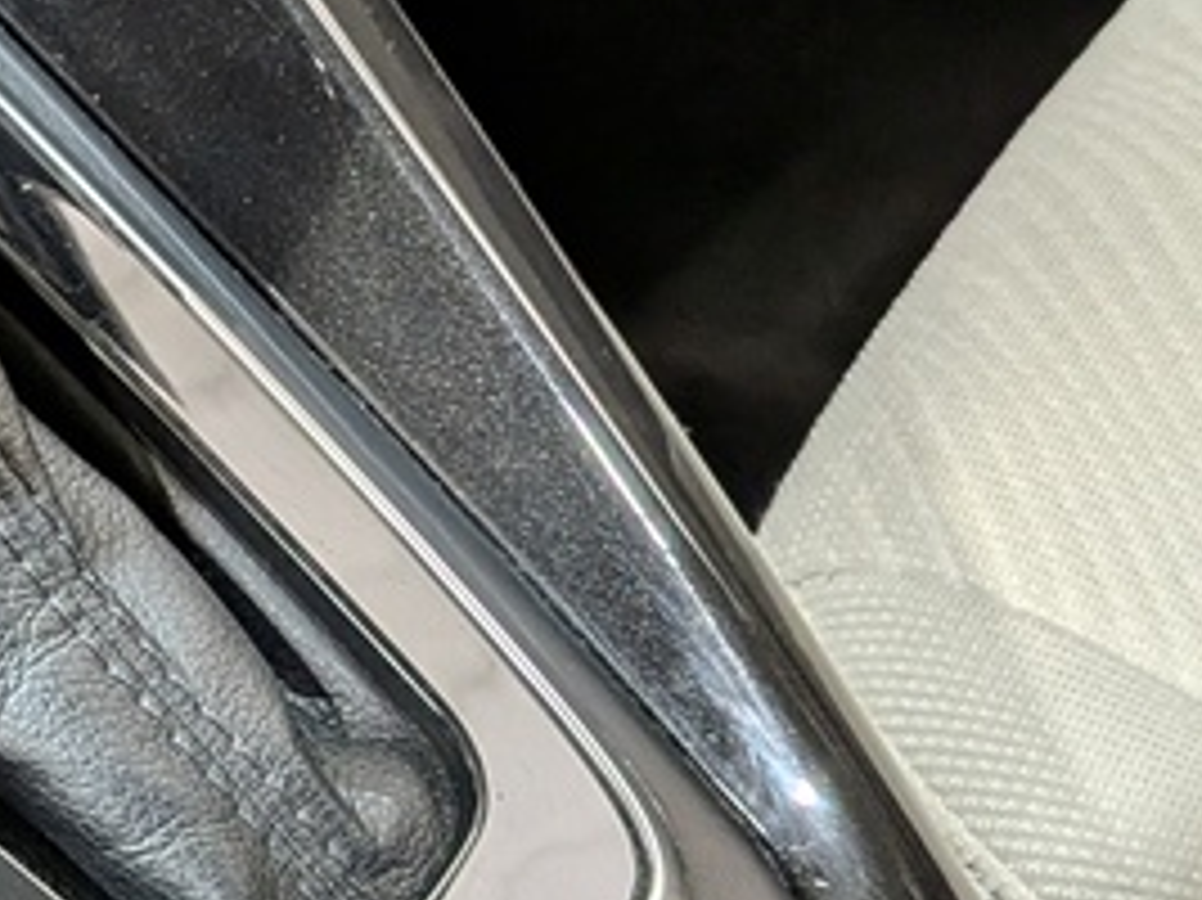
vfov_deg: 16.0
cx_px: -374
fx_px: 3193
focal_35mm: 92
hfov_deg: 19.6
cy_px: 306
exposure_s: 1/50
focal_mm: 4.53
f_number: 1.7
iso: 41
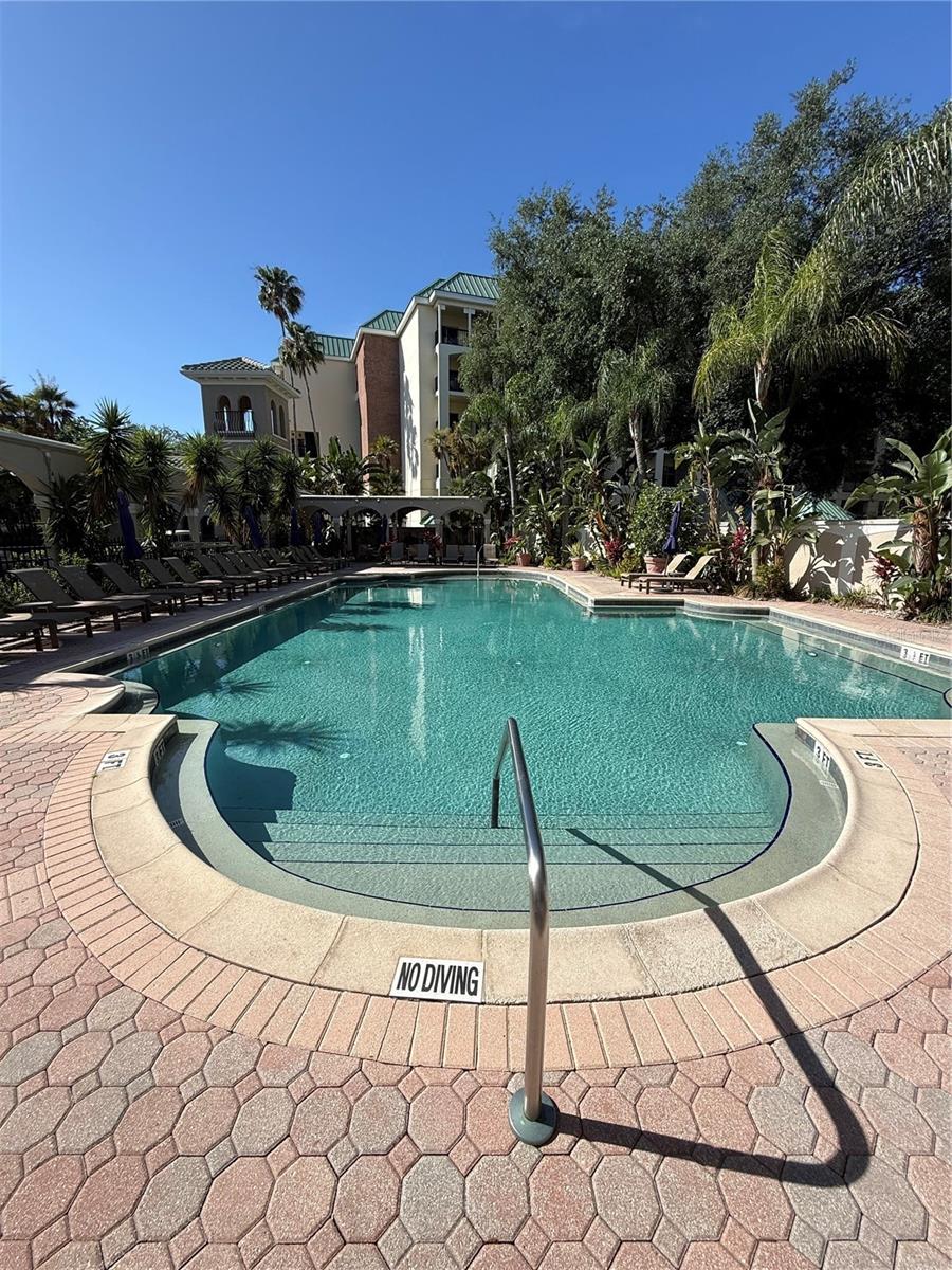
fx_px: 513
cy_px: 635
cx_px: 476
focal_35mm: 14
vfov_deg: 102.1
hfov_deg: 85.7
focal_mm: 2.22
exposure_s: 1/1795
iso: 50
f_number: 2.2
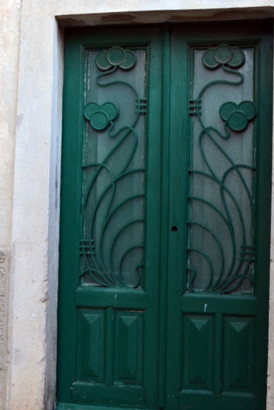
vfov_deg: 33.9
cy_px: 200
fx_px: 673
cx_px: 154
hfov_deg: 23.0
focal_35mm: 59
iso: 800
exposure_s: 1/60
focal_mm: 28
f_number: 6.3
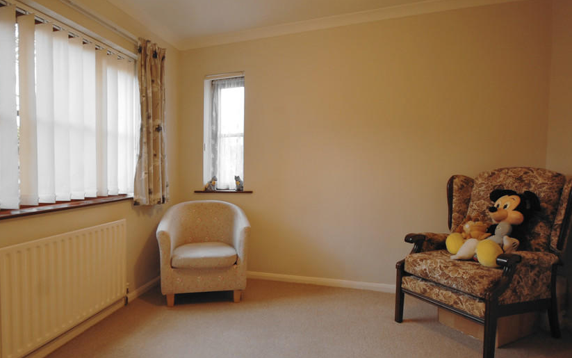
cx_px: 240
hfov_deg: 87.3
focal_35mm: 19
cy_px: 207
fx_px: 296
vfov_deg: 61.9
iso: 200
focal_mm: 10
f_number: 4
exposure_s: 1/25
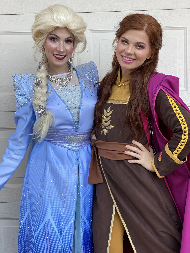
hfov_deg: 28.0
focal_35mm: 52
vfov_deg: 36.8
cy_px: 126
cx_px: 95
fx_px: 381
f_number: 2
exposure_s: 1/122
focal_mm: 6
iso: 40
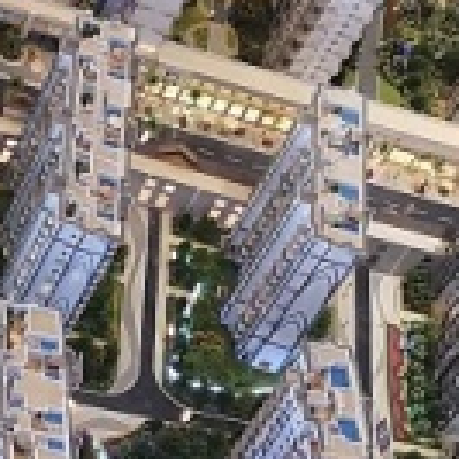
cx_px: -235
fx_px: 2655
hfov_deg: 9.6
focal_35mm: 177
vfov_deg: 9.8
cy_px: 459
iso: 125
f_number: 1.8
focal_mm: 3.95
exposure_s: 1/50
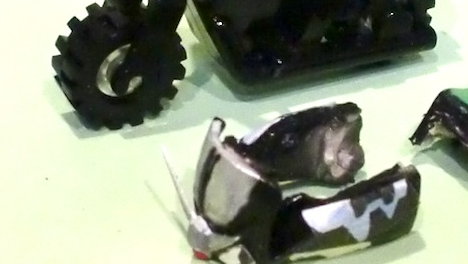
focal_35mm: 52
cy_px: 66
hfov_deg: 39.4
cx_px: 314
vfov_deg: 22.9
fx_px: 645
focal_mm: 6.3
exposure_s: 1/40
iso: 400
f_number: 3.1
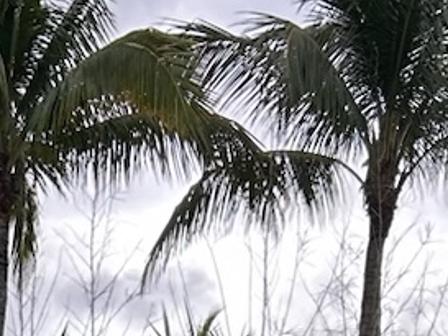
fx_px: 2525
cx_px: -254
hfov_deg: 9.8
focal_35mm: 195
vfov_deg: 6.6
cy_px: 1156
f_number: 1.5
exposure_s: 1/171
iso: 40
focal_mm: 5.7
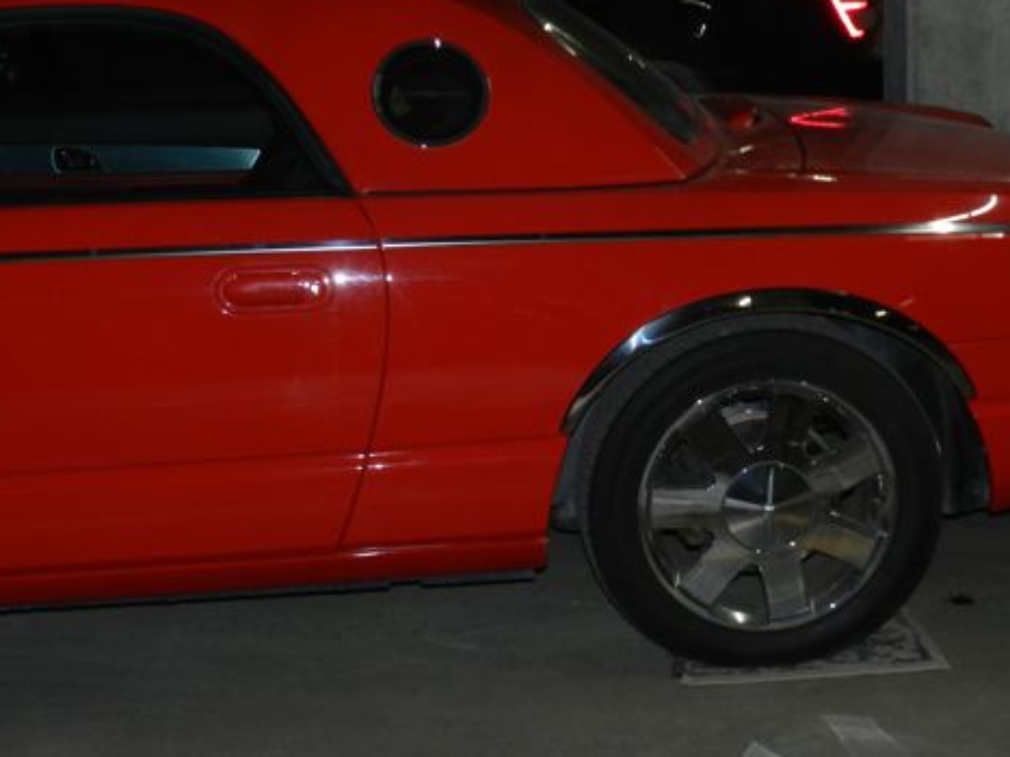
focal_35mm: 63
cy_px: 355
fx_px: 1838
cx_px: 567
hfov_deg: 30.7
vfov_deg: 23.3
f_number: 4.2
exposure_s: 1/30
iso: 200
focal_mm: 8.1
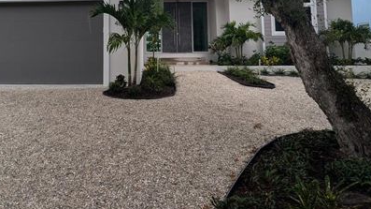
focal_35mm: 31
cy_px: 20
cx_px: 127
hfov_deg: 61.3
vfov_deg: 35.4
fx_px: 305
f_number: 2.2
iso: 56
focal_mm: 2.35
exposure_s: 1/387
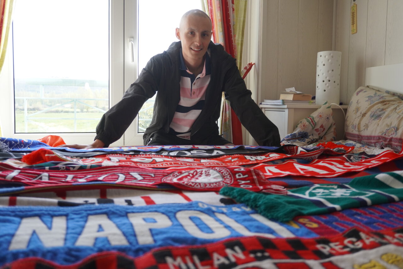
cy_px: 134
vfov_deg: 40.0
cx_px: 202
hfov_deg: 57.2
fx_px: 369
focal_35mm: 33
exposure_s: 1/160
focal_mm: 22
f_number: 4
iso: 200
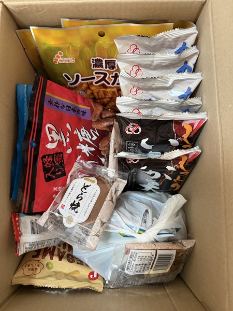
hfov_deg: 56.8
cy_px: 156
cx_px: 116
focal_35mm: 24
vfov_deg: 71.6
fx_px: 215
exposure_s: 1/60
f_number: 1.78
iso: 800
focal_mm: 6.76
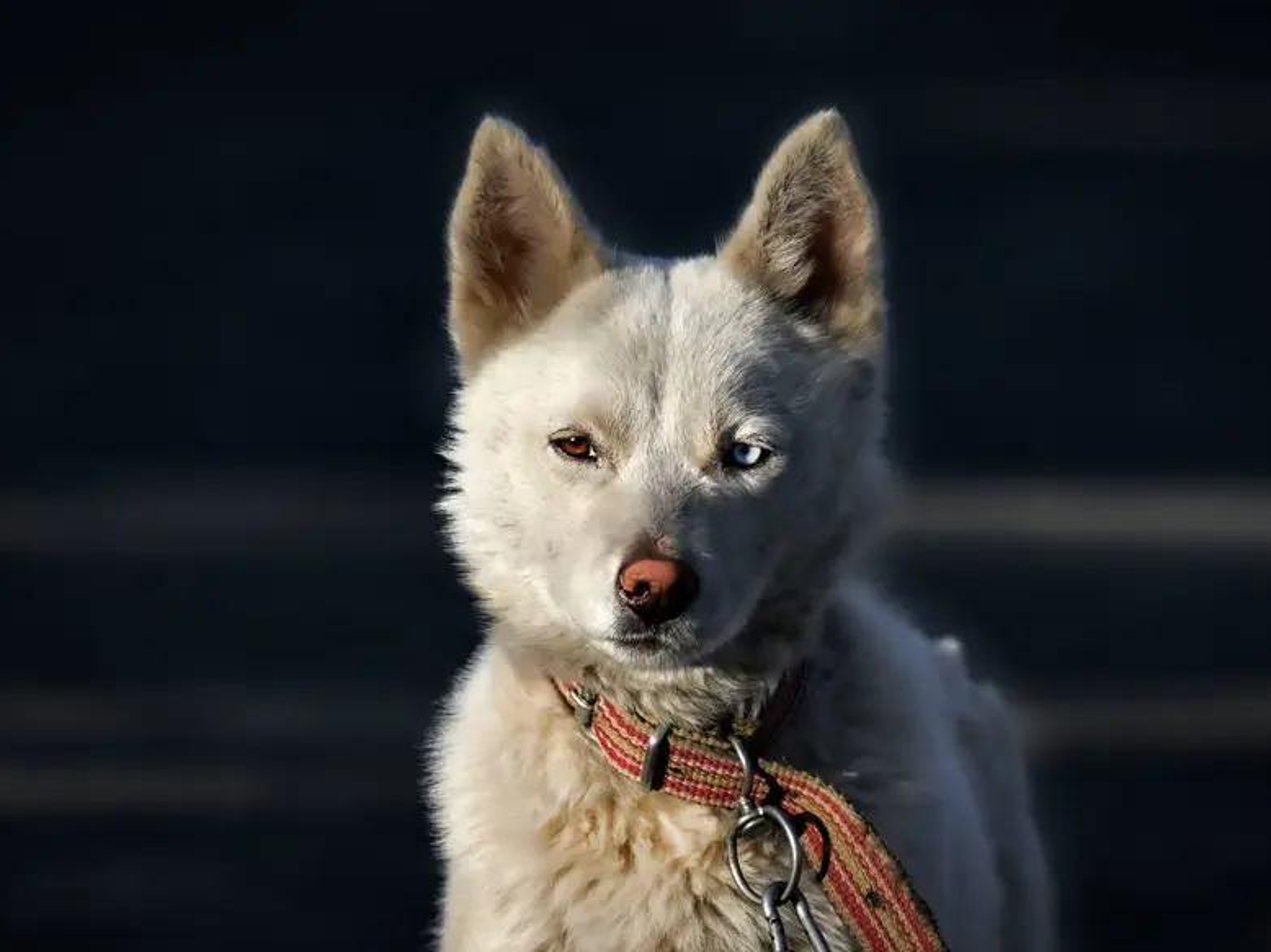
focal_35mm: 424
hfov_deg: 4.7
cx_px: 652
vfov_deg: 3.5
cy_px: 477
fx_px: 15563
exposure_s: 1/5000
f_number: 7.1
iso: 800
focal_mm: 260
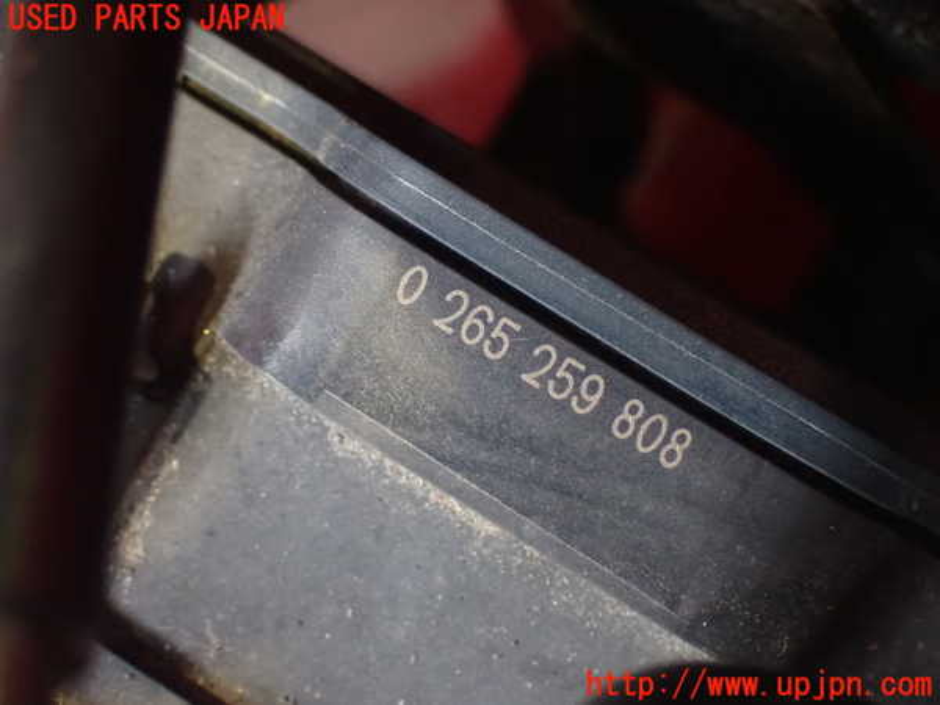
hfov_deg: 27.4
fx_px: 1928
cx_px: 470
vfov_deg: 20.7
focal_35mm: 71
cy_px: 352
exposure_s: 1/60
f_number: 3.9
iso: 1250
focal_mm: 12.73
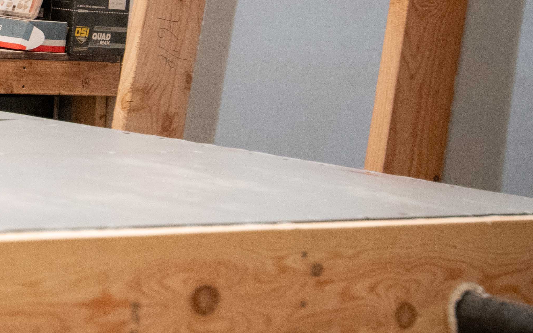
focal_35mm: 124
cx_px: -329
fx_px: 1801
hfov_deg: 15.2
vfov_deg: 10.4
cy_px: -63
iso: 2500
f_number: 2.8
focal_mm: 30
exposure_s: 1/200
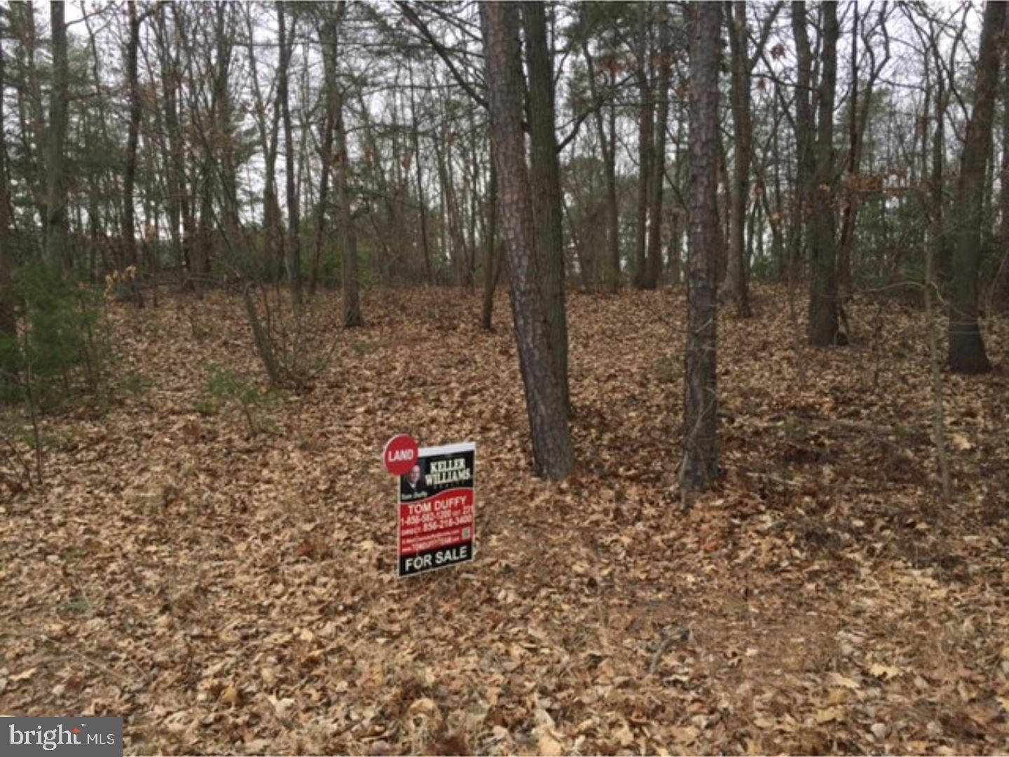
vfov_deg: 48.2
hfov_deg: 61.7
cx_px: 504
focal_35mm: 29
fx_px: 845
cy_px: 378
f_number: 2.2
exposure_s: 1/403
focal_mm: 4.15
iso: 32
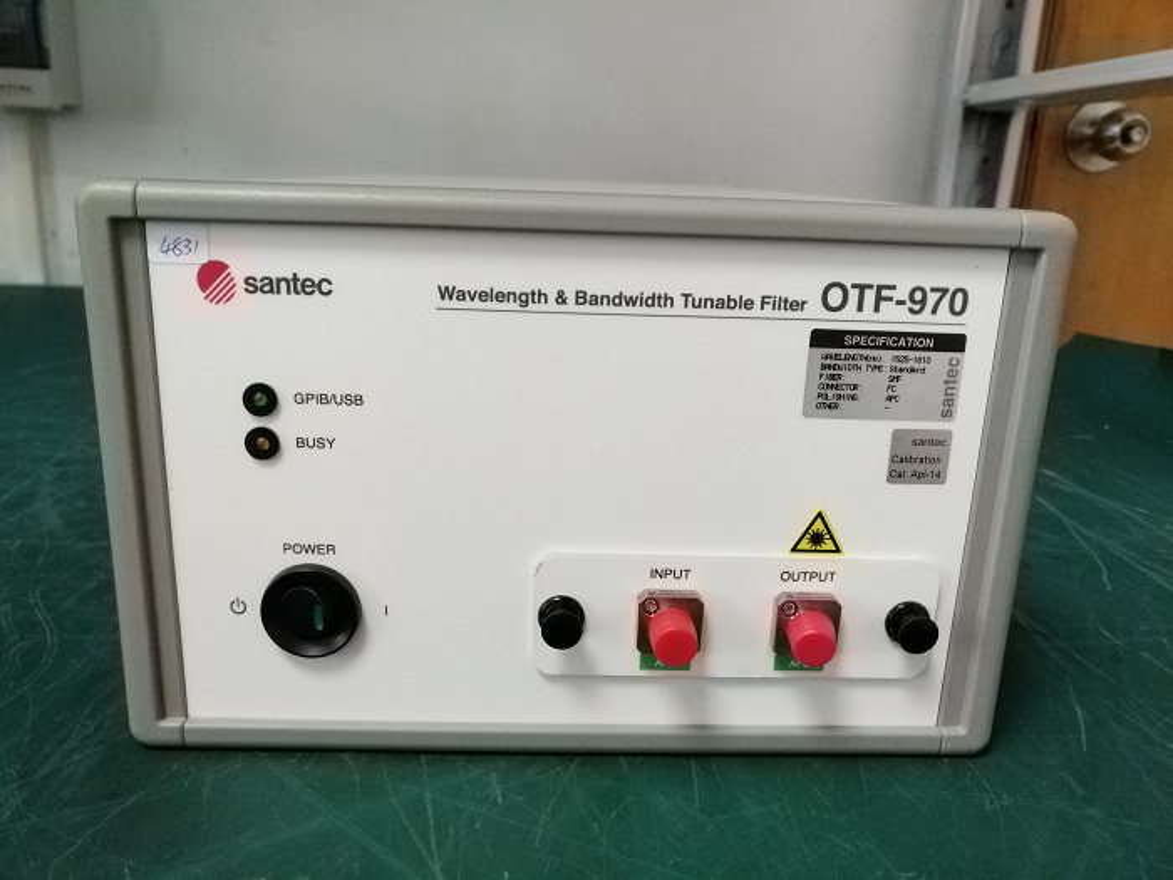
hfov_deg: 73.9
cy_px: 440
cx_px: 586
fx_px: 779
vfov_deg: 58.9
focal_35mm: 23
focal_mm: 4.04
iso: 500
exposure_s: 1/20
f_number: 2
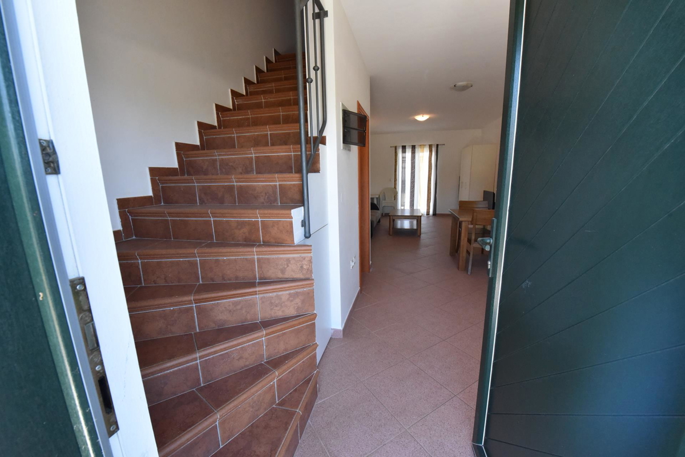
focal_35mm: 14
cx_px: 342
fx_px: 266
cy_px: 228
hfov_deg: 104.2
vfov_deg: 81.3
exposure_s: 1/320
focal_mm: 14
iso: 6400
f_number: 9
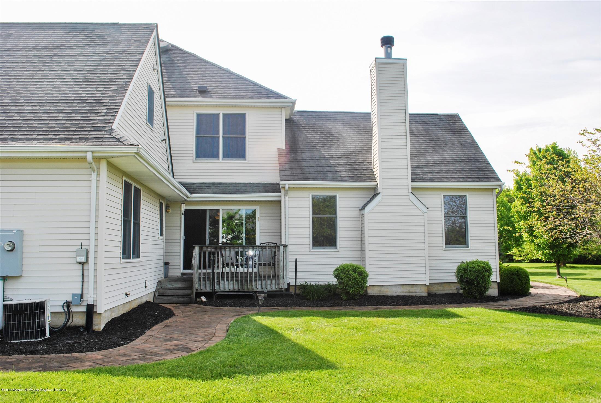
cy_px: 202
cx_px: 300
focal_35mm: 30
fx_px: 501
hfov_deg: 61.9
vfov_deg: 43.7
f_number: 9
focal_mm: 20
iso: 100
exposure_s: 1/200
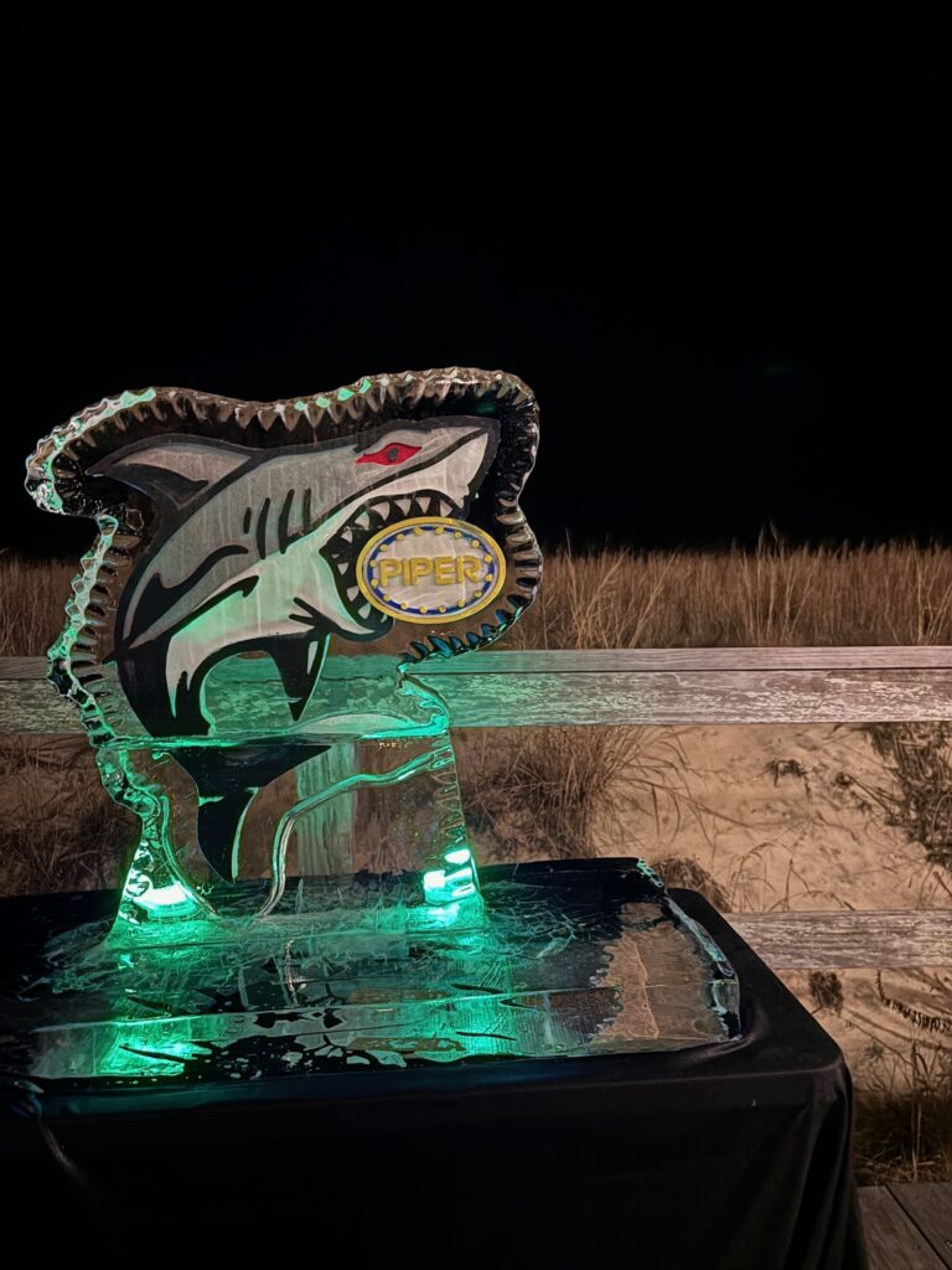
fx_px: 953
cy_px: 635
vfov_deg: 67.3
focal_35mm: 26
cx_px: 476
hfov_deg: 53.1
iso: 800
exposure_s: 1/10
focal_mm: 5.96
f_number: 1.6
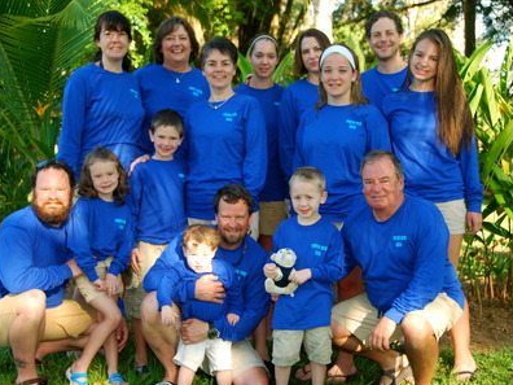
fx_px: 874
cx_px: 277
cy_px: 192
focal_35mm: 59
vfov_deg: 24.8
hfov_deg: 32.7
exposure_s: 1/80
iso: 100
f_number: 4.5
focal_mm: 36
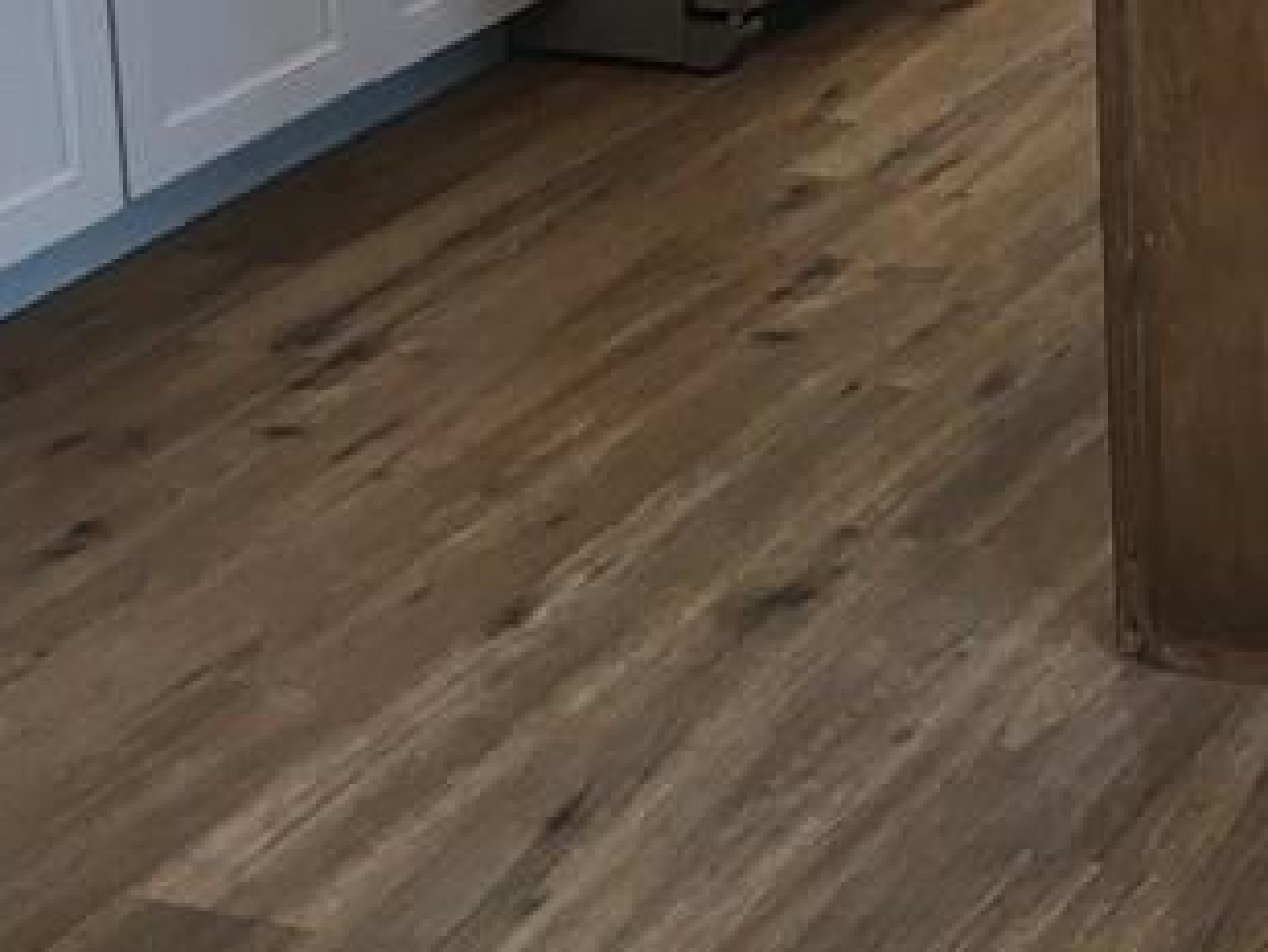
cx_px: 1465
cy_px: -267
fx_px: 3518
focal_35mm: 96
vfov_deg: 14.8
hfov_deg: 19.4
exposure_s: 1/30
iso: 64
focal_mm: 4.15
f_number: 2.2
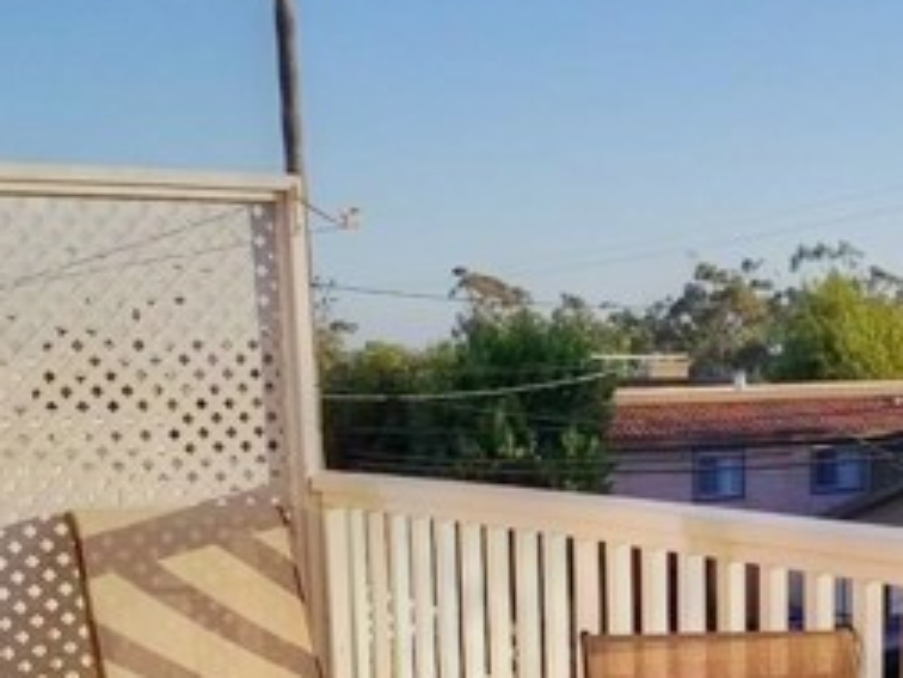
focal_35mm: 66
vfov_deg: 21.1
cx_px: 731
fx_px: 1722
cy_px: 750
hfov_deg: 28.7
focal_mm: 4.2
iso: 50
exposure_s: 1/1420
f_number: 1.7
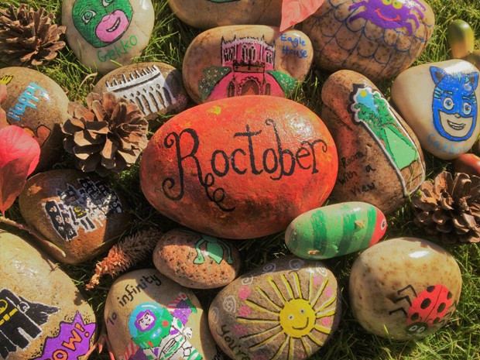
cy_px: 180
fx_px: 402
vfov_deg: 48.2
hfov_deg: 61.7
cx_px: 240
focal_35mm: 29
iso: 32
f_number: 2.2
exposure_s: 1/1244
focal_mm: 4.15
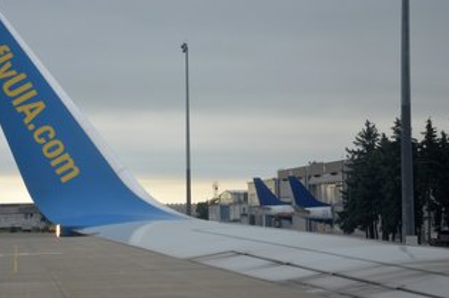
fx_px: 1469
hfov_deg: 17.4
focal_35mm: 118
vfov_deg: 11.6
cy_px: 150
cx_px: 177
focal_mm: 62
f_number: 6.3
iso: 500
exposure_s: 1/160
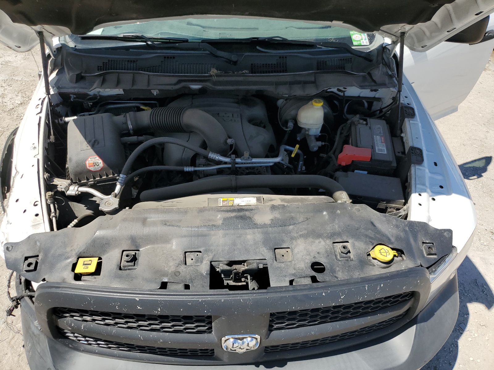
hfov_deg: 67.3
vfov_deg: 53.1
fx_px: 371
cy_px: 185
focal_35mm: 26
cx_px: 247
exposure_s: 1/3333
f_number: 1.5
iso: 50
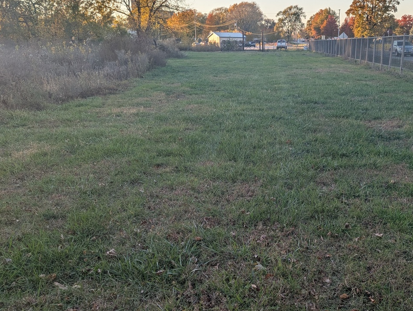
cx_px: 273
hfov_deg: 50.4
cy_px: 173
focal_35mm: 36
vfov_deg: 39.7
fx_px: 430
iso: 22
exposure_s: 1/327
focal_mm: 6.9
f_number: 1.68
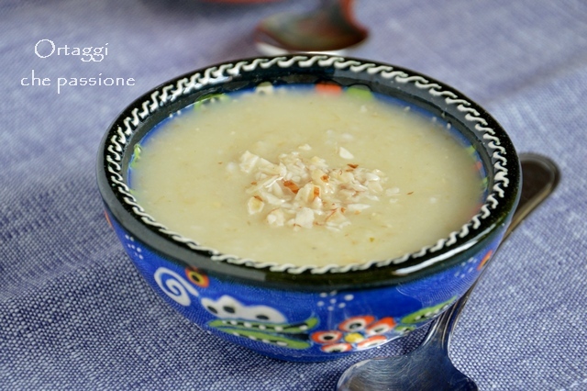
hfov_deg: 17.1
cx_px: 294
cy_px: 196
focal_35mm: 120
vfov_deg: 11.4
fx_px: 1956
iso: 400
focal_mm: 80
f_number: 5.3
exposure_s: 1/80
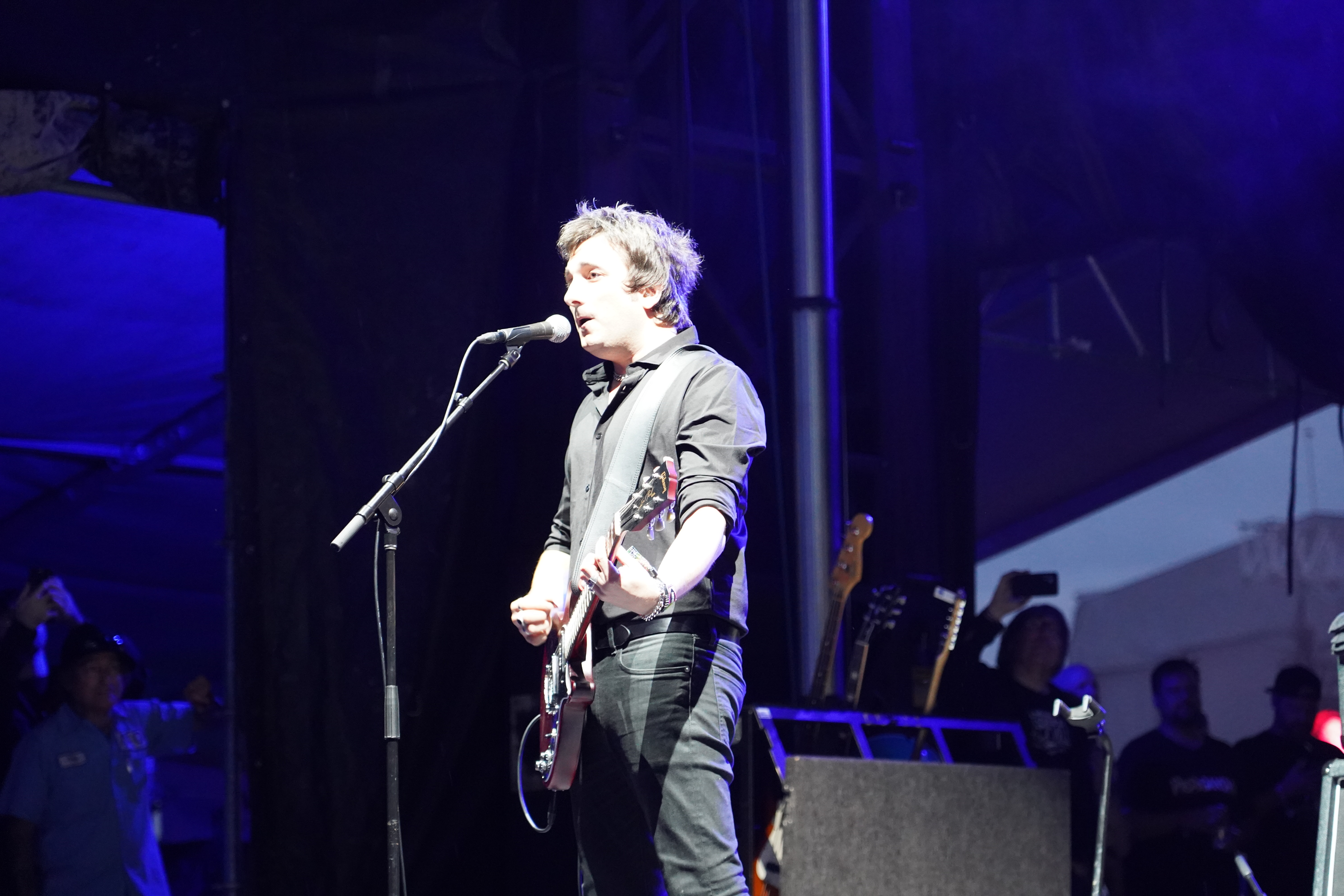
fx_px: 3920
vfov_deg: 13.0
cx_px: 672
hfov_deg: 19.5
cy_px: 448
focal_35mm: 105
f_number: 4
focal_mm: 105
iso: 8000
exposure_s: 1/125
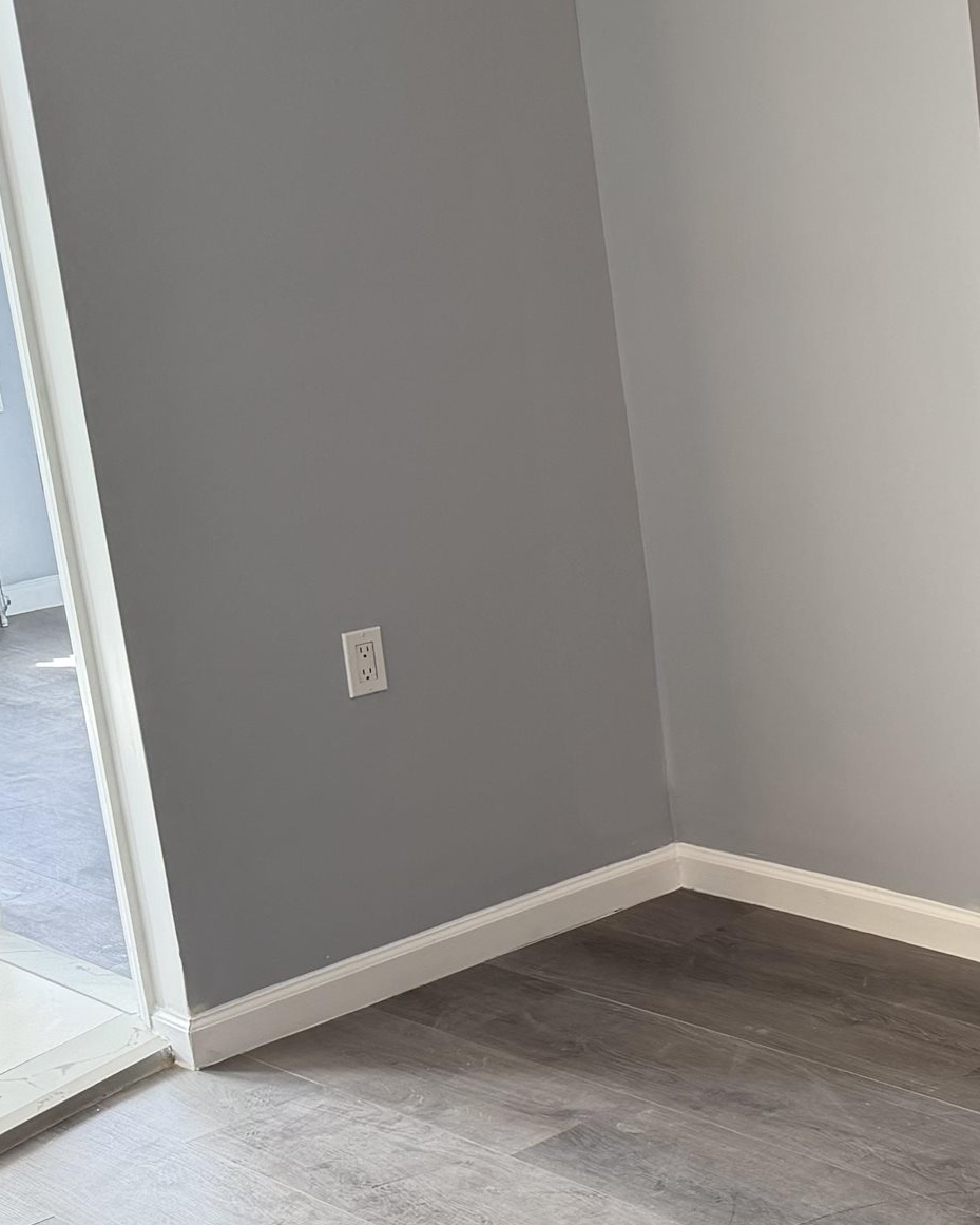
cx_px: 1420
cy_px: 652
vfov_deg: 30.5
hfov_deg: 21.2
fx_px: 2248
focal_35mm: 62
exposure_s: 1/121
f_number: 1.78
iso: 125
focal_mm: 6.76
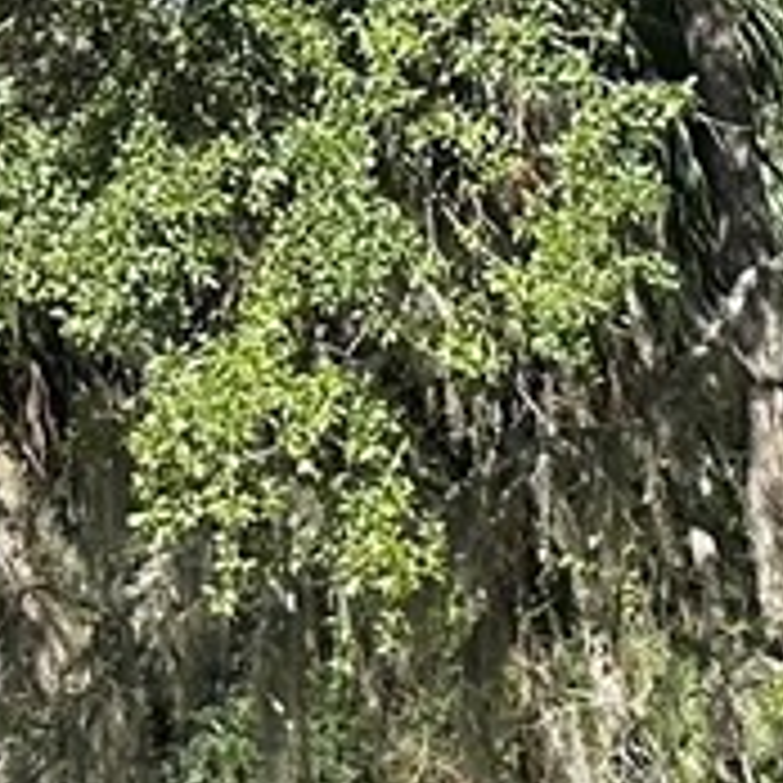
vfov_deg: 8.5
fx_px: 4990
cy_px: 1516
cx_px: 2092
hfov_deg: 8.0
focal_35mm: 195
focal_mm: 6.86
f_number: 1.78
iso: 80
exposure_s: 1/2660
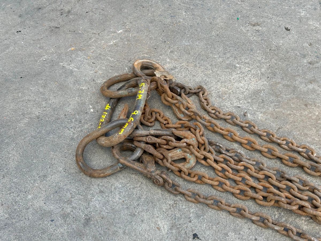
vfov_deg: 30.3
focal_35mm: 48
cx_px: 160
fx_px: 445
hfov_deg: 39.7
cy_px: 120
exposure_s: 1/631
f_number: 1.78
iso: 64
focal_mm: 6.86
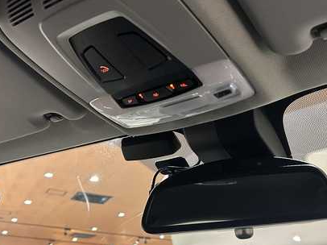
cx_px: 211
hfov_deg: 45.3
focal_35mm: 41
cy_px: 127
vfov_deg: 35.1
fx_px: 387
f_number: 1.5
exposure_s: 1/58
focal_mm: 5.7
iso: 500
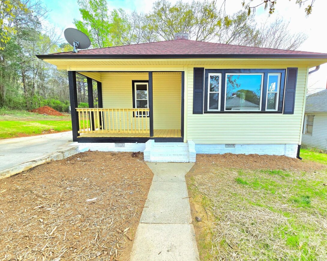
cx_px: 175
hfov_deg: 100.5
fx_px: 135
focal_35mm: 14
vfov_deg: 88.0
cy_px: 133
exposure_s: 1/769
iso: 100
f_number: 2.2
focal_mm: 2.2
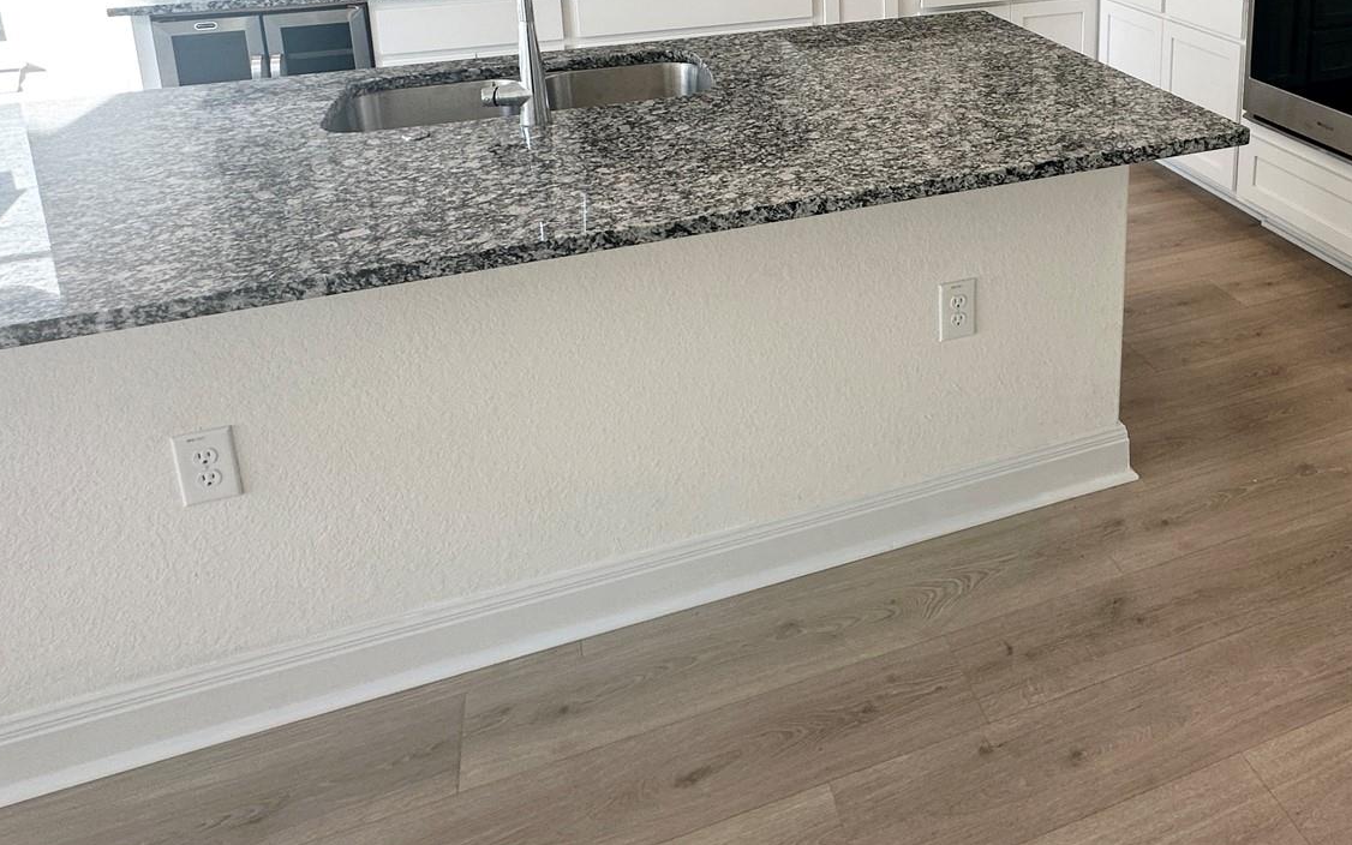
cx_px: 903
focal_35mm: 27
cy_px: 12
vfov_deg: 40.6
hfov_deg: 66.5
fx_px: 995
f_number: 2.2
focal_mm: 2.22
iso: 80
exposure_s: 1/120
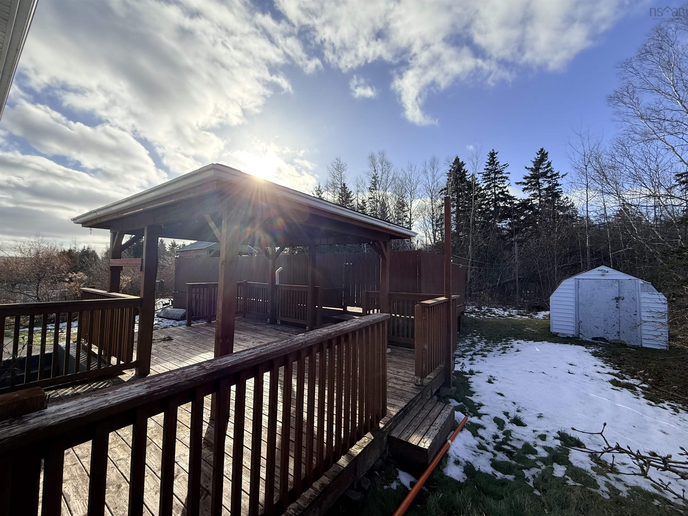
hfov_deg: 102.1
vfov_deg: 85.7
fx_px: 278
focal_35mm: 14
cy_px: 258
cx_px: 344
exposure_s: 1/1961
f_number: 2.2
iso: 80
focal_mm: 2.22
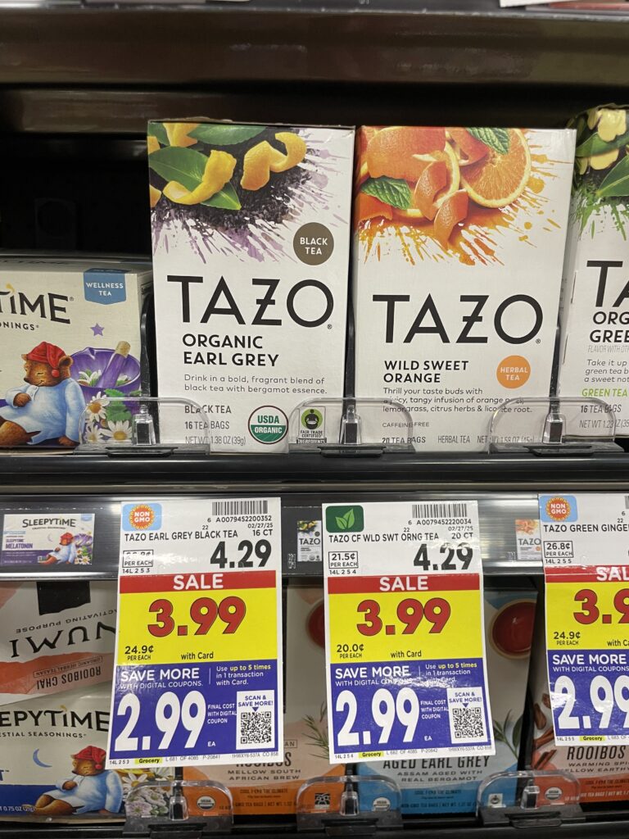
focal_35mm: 26
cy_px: 420
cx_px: 314
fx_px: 630
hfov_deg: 53.1
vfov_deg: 67.3
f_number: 1.6
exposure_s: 1/60
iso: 80
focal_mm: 4.2
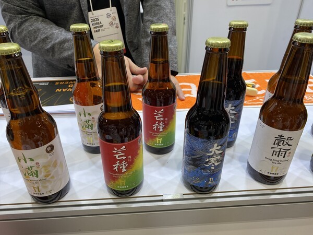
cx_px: 156
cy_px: 118
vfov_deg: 53.1
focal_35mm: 26
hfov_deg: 67.3
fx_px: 235
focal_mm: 4.25
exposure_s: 1/60
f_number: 1.8
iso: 64
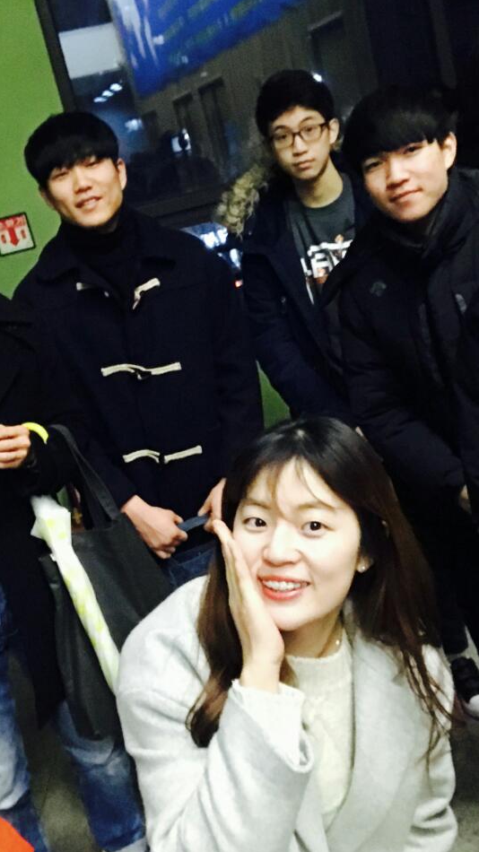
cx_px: 228
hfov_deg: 25.4
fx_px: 1062
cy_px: 427
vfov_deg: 43.7
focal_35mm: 47
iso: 320
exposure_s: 1/15
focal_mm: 2.87
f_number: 2.2
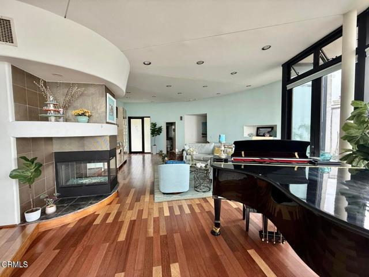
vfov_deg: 85.7
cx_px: 184
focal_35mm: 14
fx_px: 149
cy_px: 138
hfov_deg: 102.1
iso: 160
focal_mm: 2.22
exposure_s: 1/99
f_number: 2.2
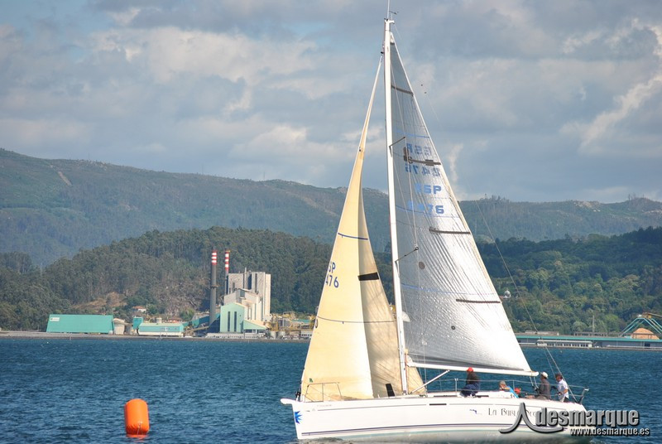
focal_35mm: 202
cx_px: 331
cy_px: 222
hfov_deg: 10.1
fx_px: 3729
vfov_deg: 6.8
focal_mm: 135
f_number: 5.6
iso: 100
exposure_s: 1/500
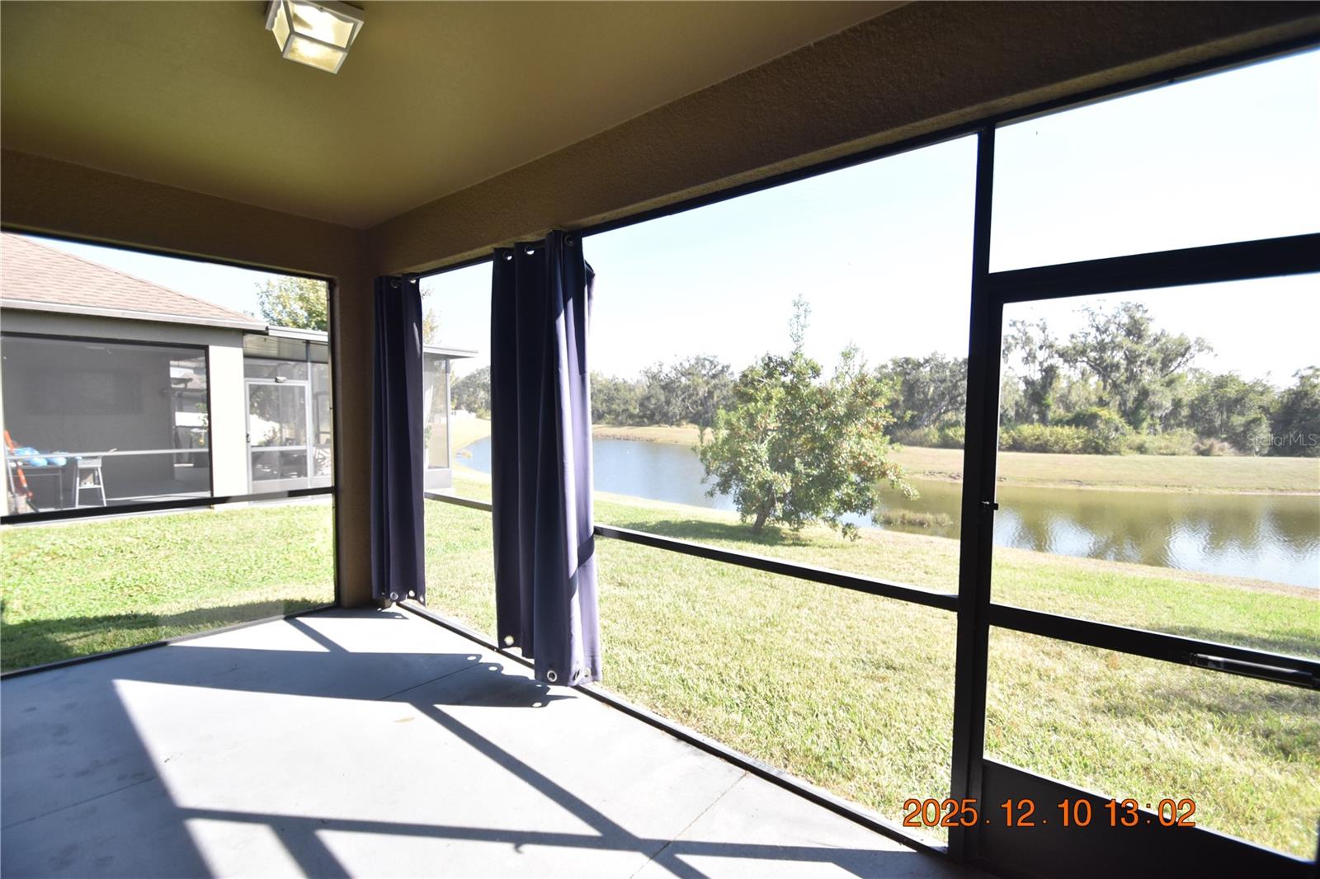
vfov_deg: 77.3
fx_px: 550
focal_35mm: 15
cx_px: 660
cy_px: 440
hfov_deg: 100.4
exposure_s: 1/1000
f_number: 3.5
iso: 800
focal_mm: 10
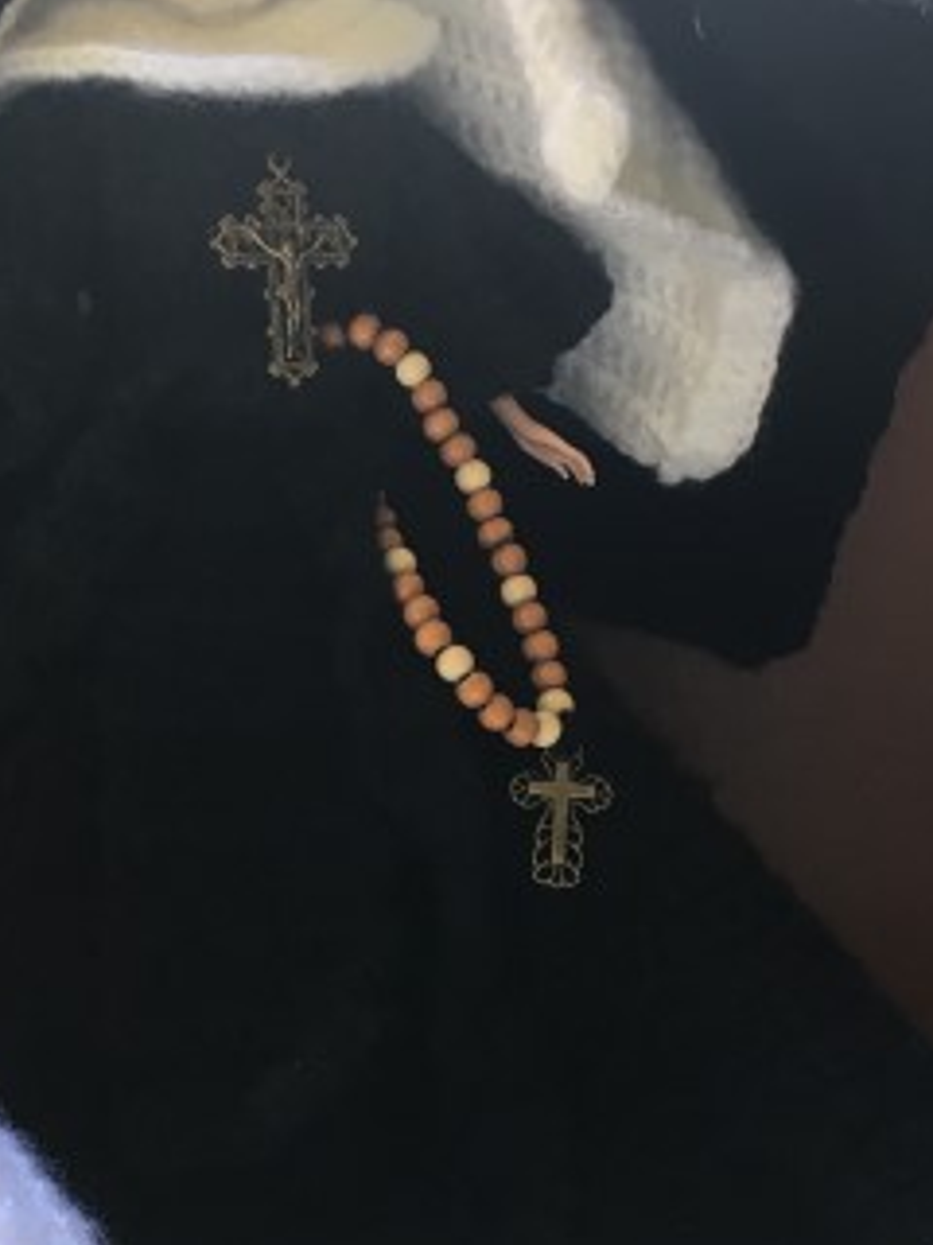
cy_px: 739
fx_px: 2084
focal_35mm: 58
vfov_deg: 33.1
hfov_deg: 24.9
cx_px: 202
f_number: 2.2
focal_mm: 4.15
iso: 25
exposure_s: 1/33
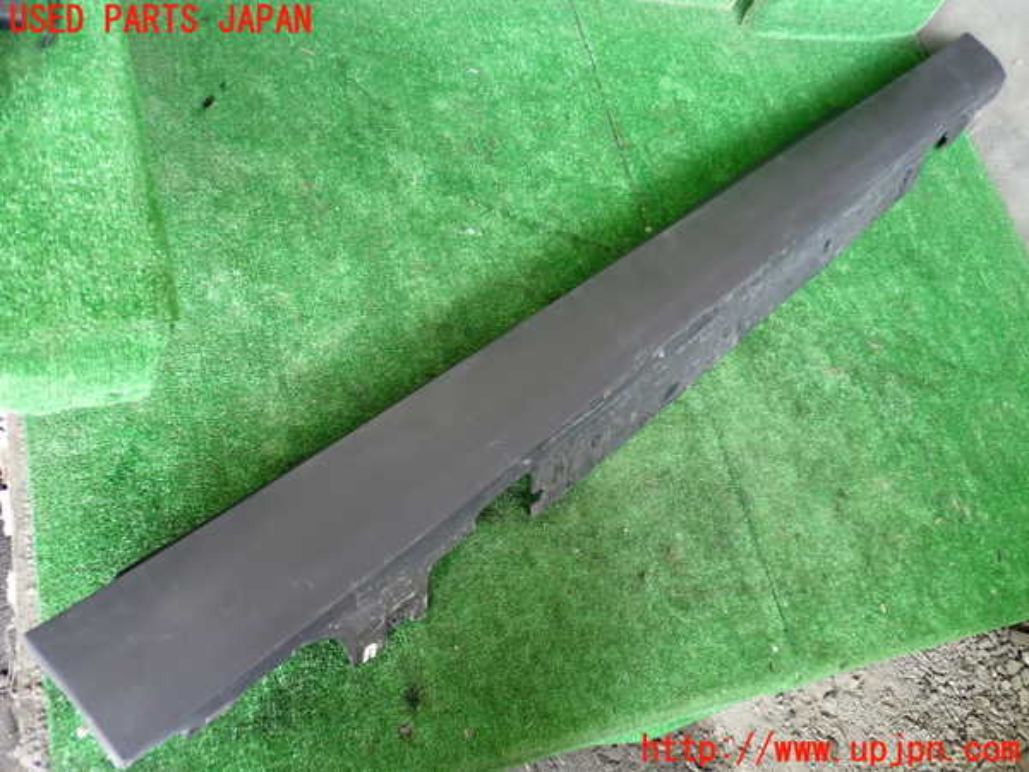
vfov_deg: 46.8
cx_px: 514
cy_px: 386
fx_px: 892
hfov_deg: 60.0
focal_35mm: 30
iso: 250
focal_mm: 5.4
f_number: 2.3
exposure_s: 1/30
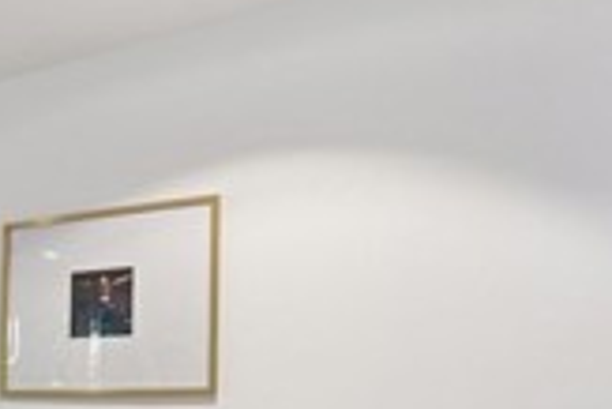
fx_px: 800
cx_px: -488
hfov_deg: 22.6
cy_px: 463
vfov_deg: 26.2
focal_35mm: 47
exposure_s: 1/6
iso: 320
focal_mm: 12
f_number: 8
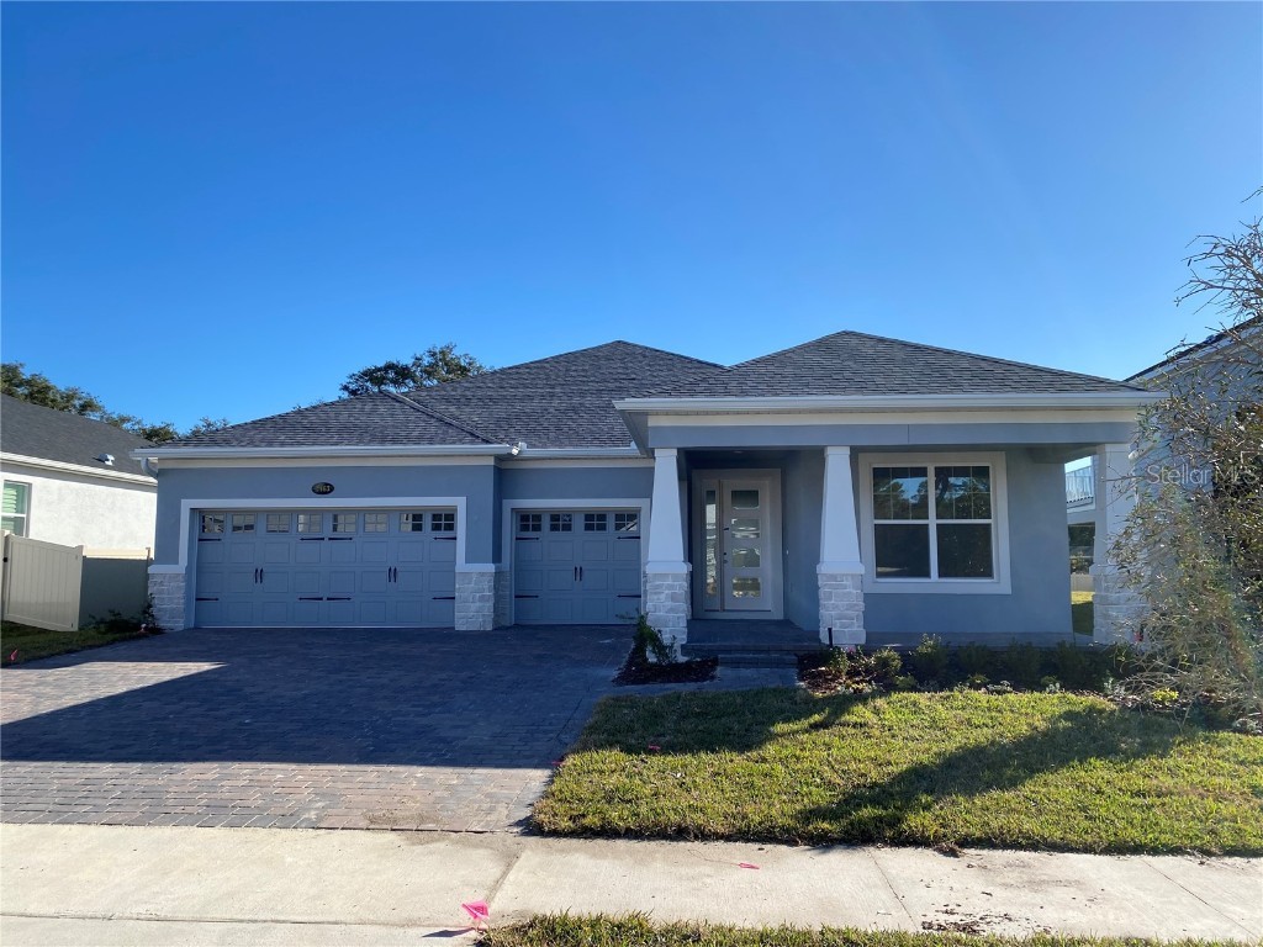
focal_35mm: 26
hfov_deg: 67.3
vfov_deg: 53.1
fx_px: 949
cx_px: 632
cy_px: 474
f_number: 1.8
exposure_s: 1/2463
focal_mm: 4.25
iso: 32
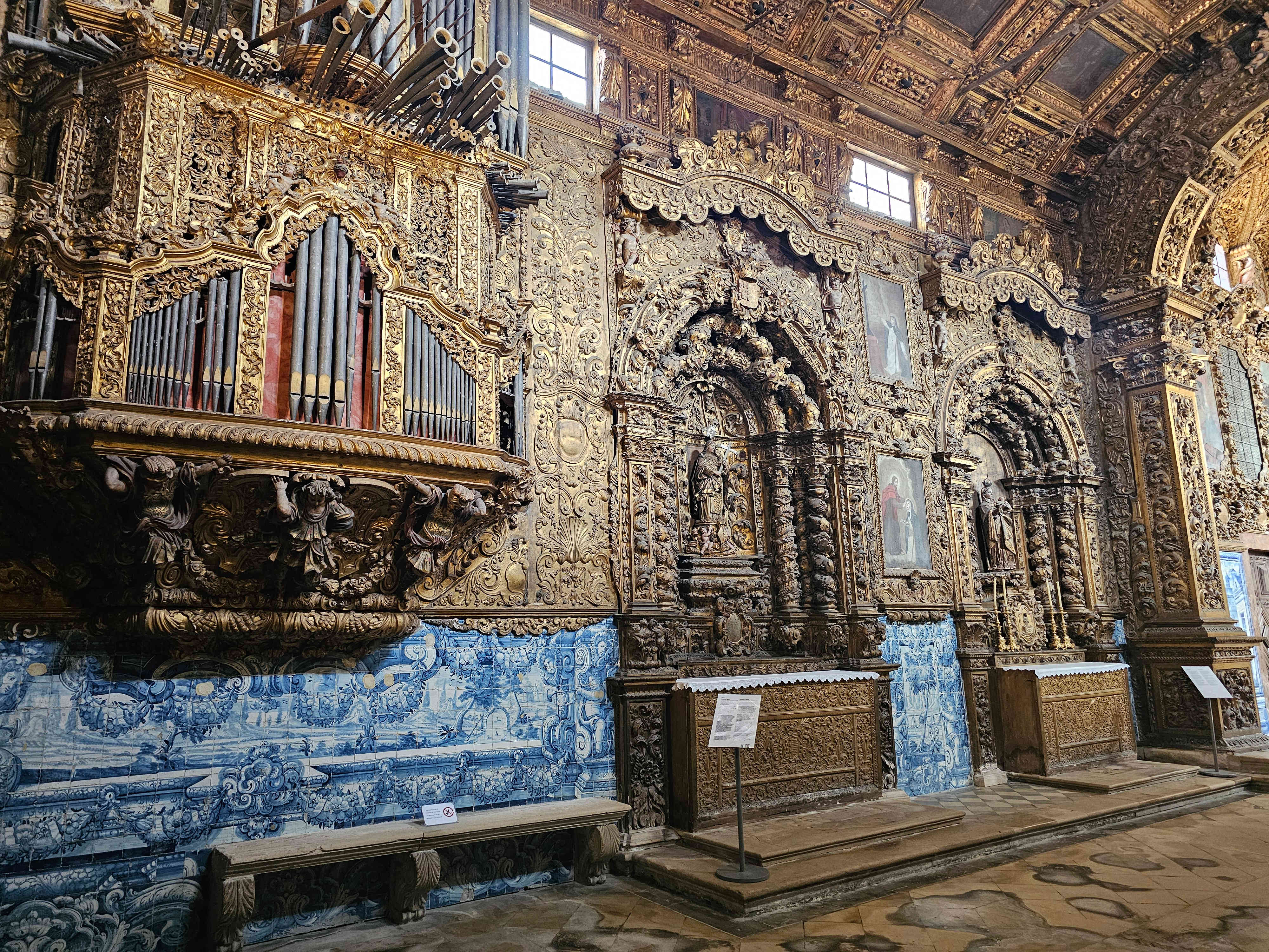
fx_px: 843
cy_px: 476
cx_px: 634
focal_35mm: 23
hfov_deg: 73.9
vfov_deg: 58.9
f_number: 1.7
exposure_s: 1/60
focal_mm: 6.3
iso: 800
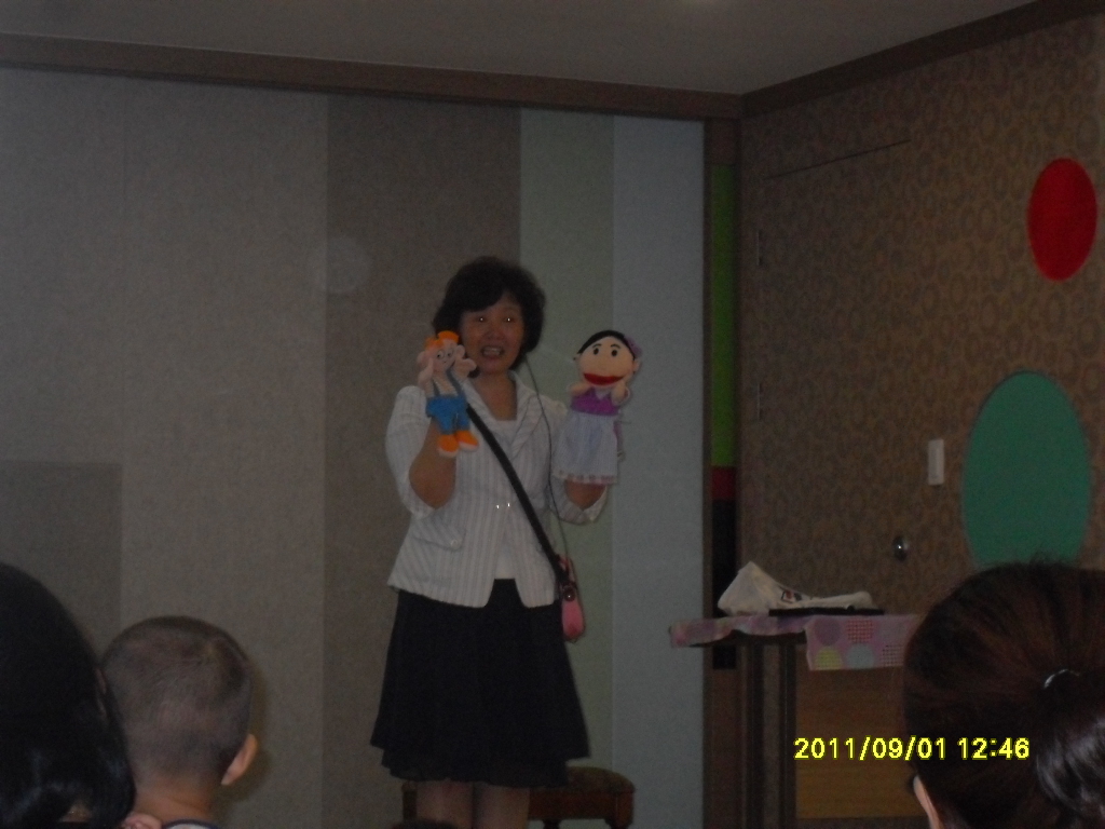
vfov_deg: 13.3
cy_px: 414
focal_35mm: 111
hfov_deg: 17.7
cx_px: 552
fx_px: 3543
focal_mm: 18.1
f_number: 5.2
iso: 400
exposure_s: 1/90
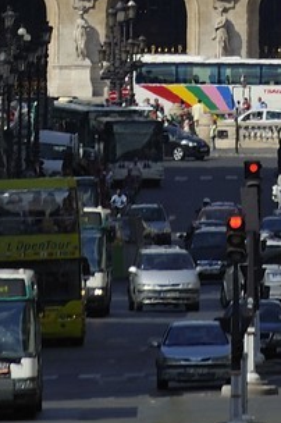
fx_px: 18552
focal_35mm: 1581
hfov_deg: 0.9
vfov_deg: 1.3
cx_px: 288
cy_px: -582
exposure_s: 1/250
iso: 200
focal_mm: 300
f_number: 10
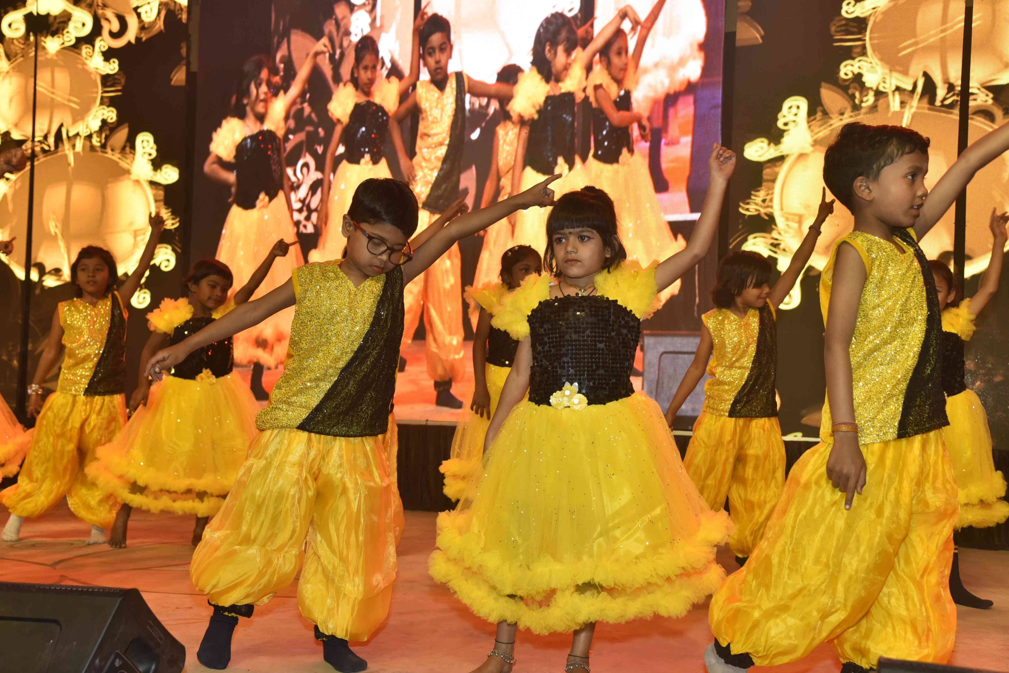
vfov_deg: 32.6
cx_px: 498
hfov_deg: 47.4
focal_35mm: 41
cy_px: 342
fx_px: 1149
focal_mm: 40
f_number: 5
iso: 320
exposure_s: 1/125
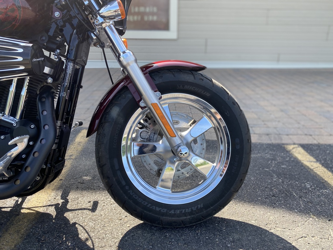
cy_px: 125
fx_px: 250
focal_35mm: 26
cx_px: 166
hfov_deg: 67.3
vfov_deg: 53.1
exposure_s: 1/544
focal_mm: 4.25
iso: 32
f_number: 1.8
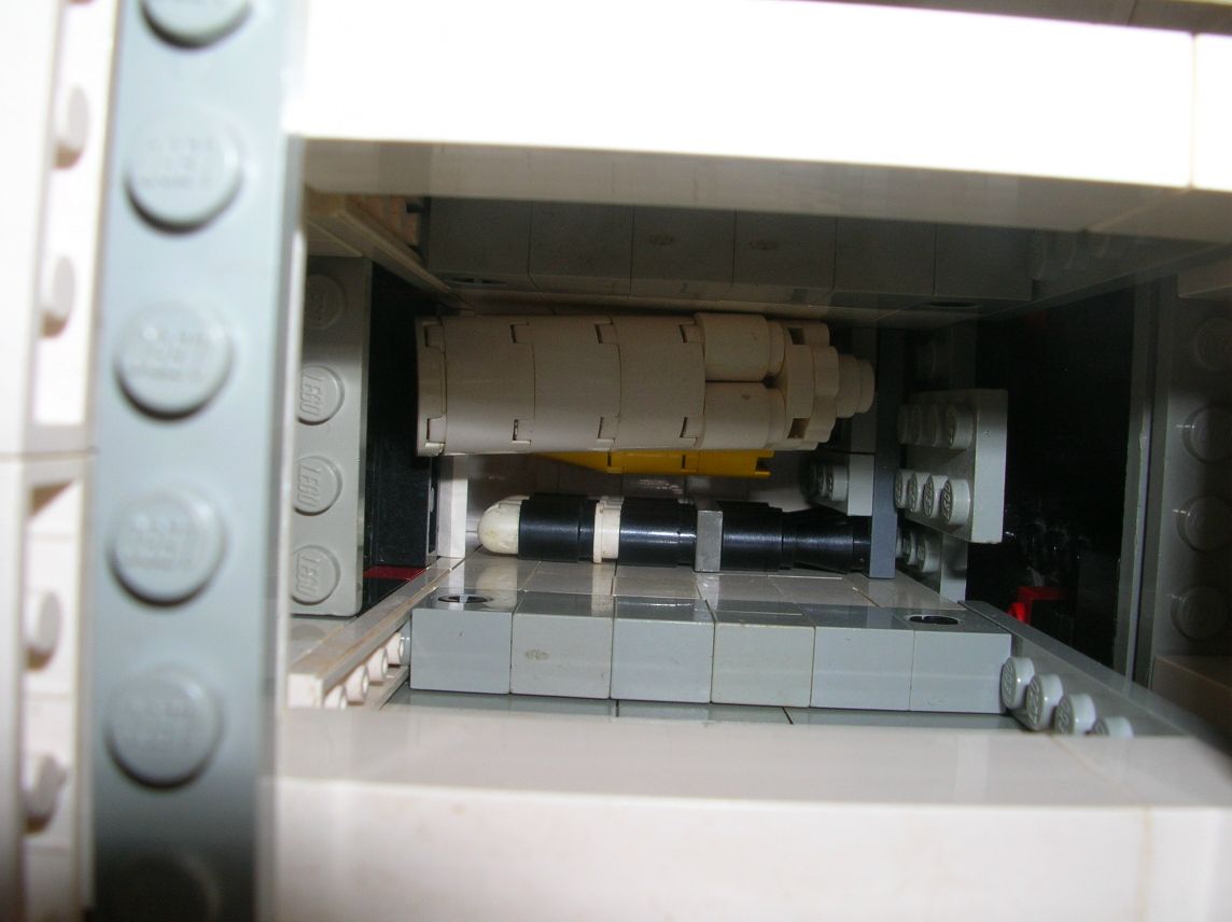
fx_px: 1245
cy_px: 461
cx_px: 616
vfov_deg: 40.6
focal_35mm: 35
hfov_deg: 52.7
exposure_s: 1/60.1
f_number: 5.6
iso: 50
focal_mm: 5.8
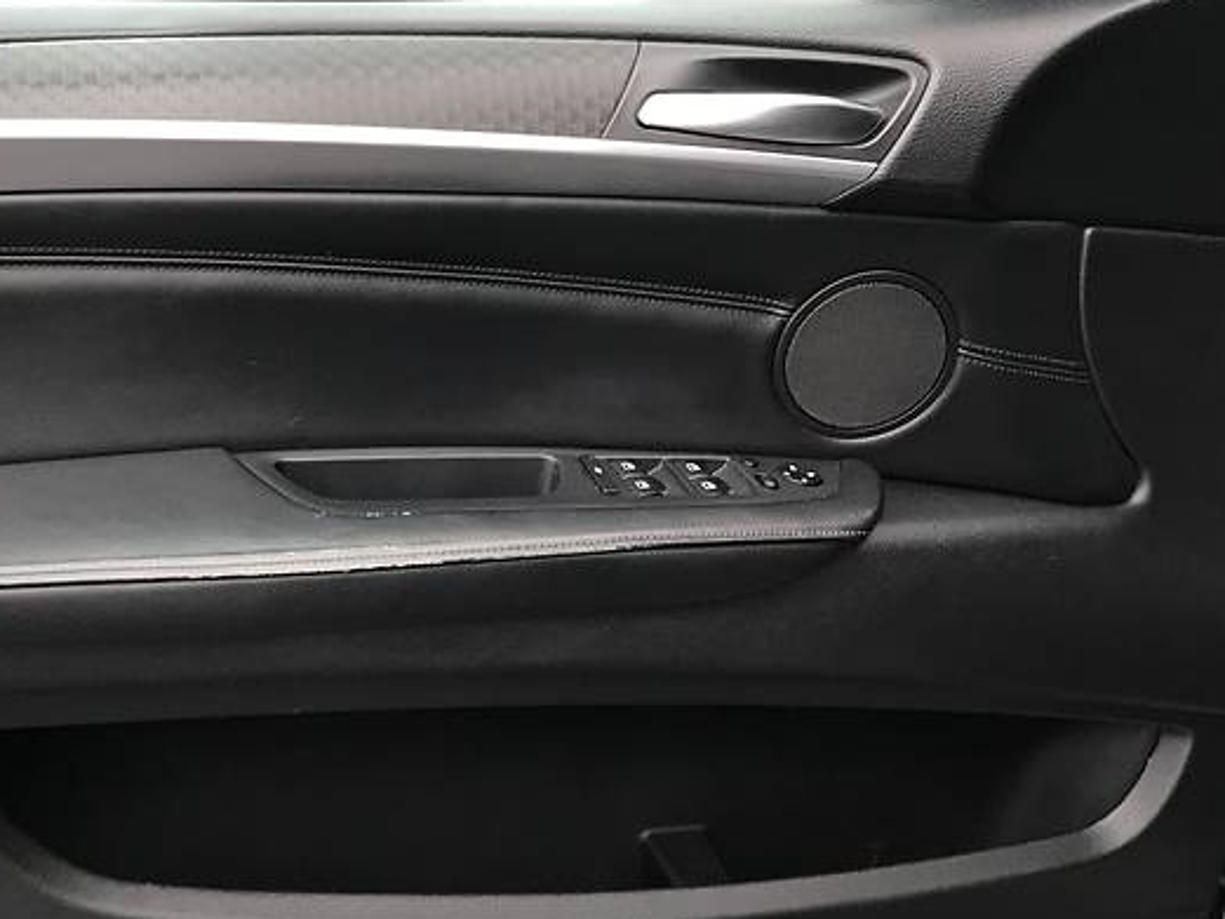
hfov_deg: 43.3
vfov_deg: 33.6
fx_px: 1522
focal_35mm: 43
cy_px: 432
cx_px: 426
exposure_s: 1/20
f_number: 1.8
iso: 32
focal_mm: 4
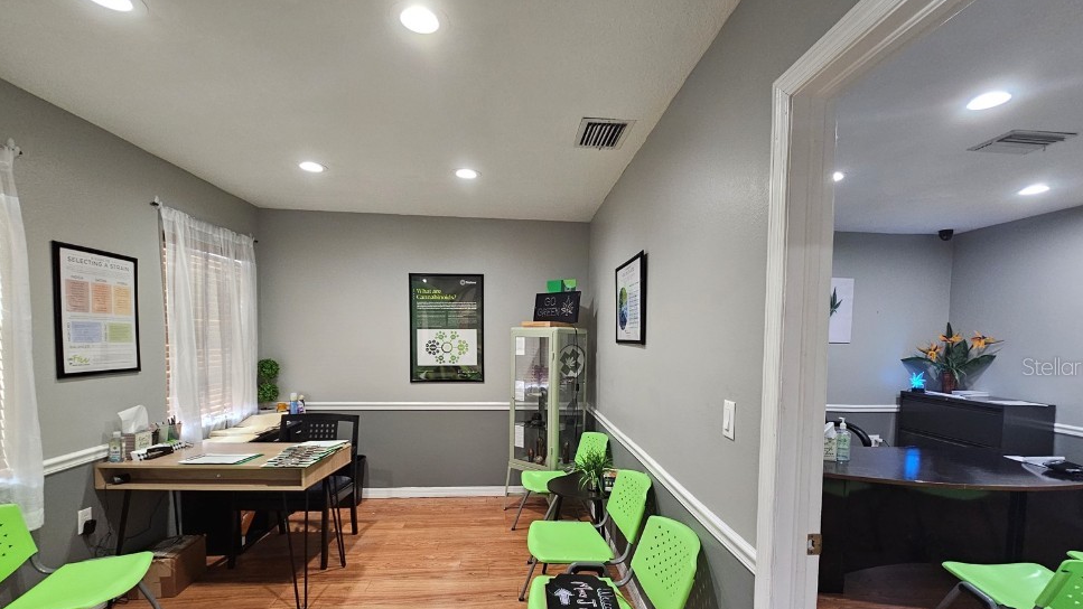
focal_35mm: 15
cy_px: 366
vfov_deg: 69.8
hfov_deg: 103.0
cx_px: 554
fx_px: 431
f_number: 2.2
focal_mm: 2.2
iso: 320
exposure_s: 1/40
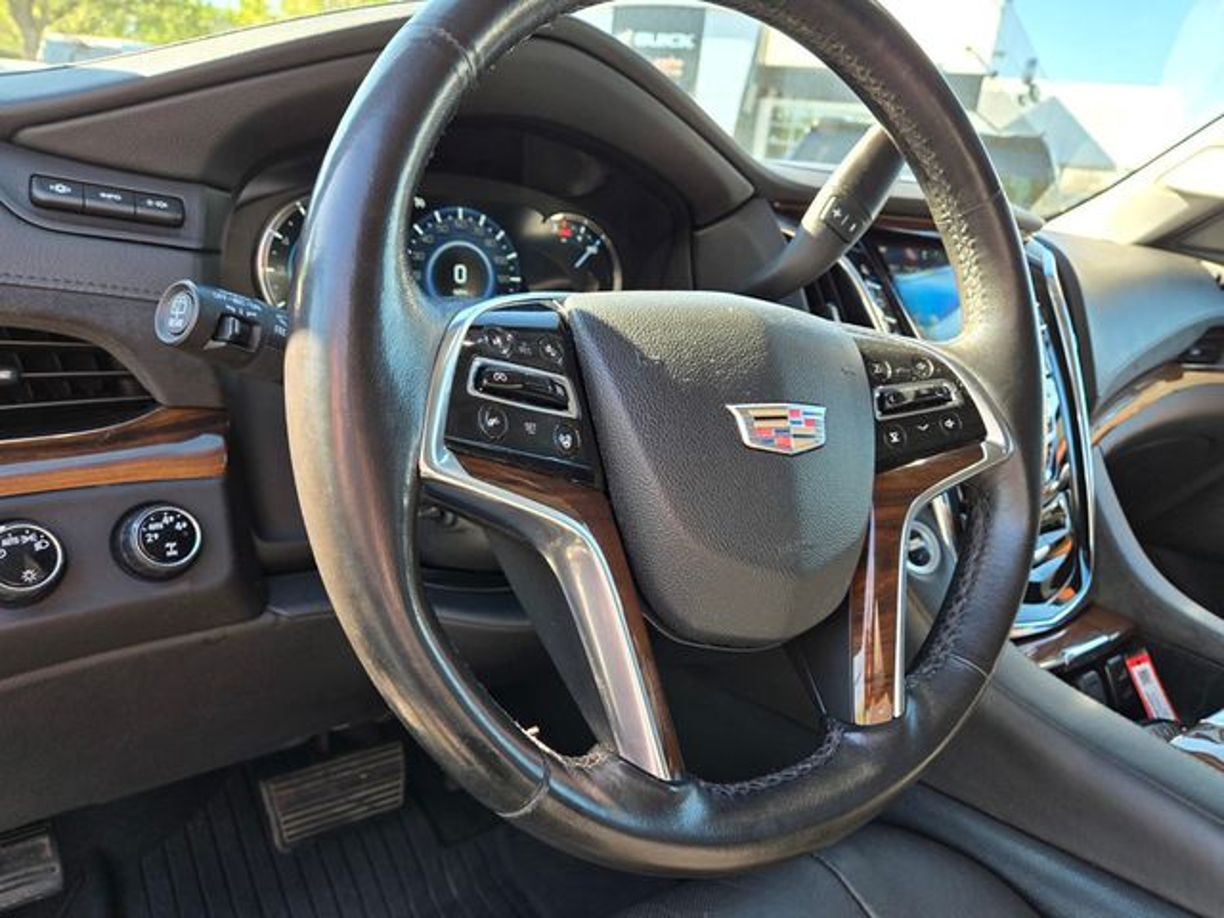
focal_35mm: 23
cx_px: 612
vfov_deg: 58.9
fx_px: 813
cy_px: 459
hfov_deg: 73.9
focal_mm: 5.4
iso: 64
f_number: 1.8
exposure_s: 1/180
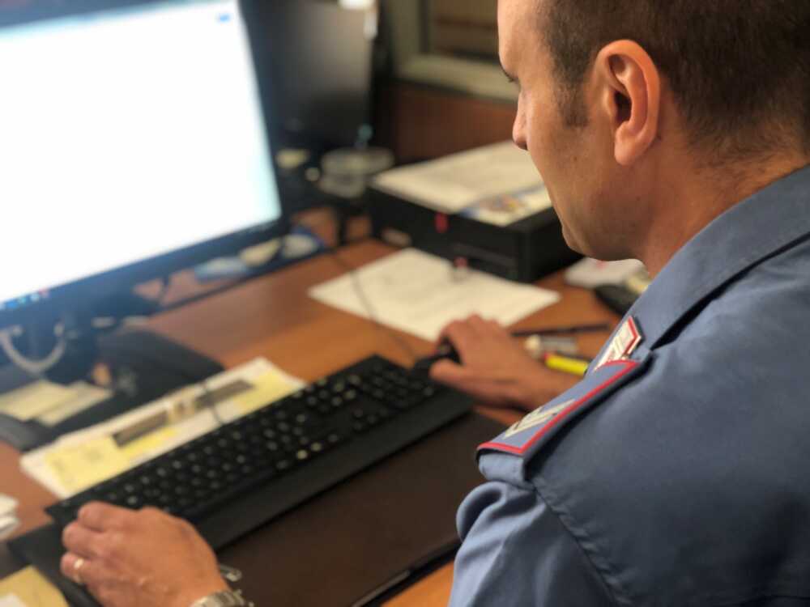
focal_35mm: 52
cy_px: 304
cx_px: 405
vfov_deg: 28.0
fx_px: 1217
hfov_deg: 36.8
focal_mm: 6
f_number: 2.4
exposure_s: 1/33
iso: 100
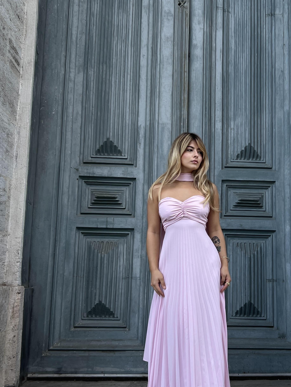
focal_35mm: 37
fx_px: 415
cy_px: 216
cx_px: 182
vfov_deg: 50.0
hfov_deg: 38.4
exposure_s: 1/203
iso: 40
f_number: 1.5
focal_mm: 5.7
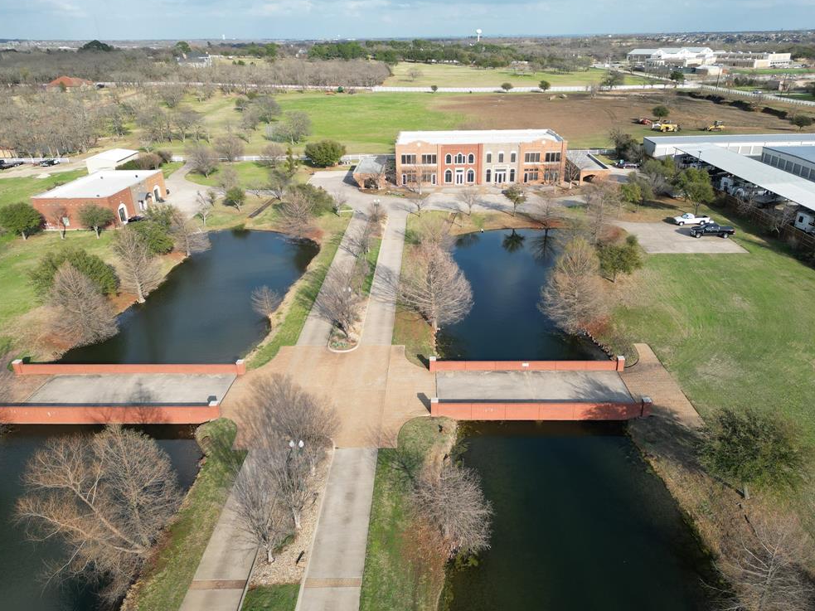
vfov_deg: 54.9
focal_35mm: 25
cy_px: 306
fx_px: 589
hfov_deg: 69.4
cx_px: 418
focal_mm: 6.72
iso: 110
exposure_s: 1/1600
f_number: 1.7
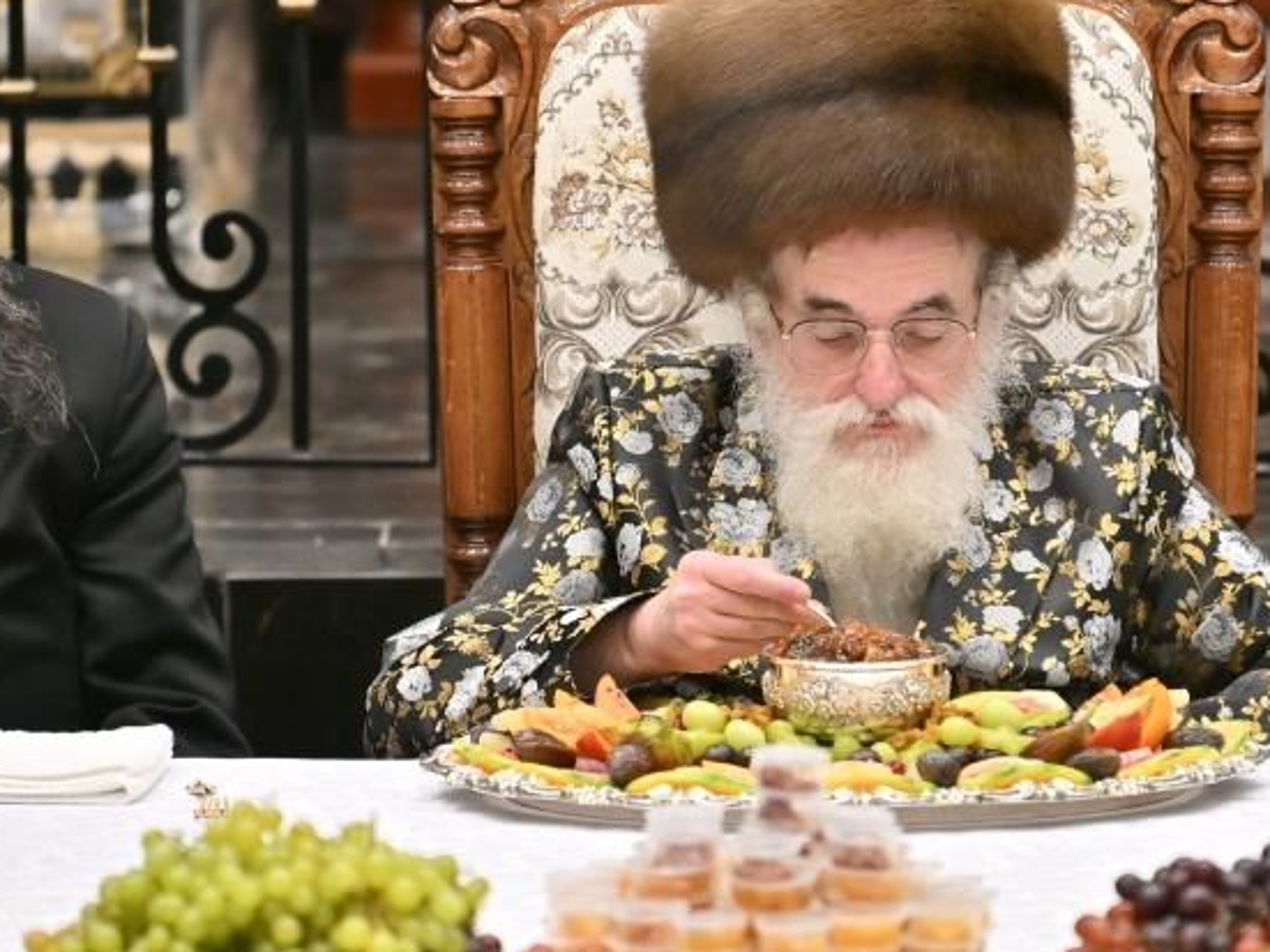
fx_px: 19661
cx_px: 816
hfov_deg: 3.7
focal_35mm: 536
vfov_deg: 2.8
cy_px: 498
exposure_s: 1/640
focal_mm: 200
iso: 400
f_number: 2.8
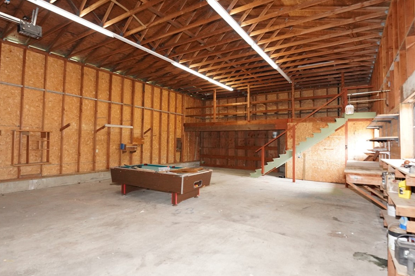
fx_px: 219
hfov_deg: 86.8
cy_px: 133
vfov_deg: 64.5
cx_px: 193
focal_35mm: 19
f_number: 4
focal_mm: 14
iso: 3200
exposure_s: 1/60
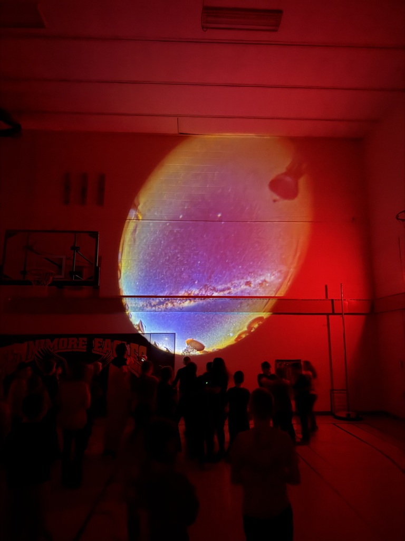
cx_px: 202
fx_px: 374
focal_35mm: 24
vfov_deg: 71.6
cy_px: 270
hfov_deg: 56.8
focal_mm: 6.76
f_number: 1.78
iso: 5000
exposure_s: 1/5
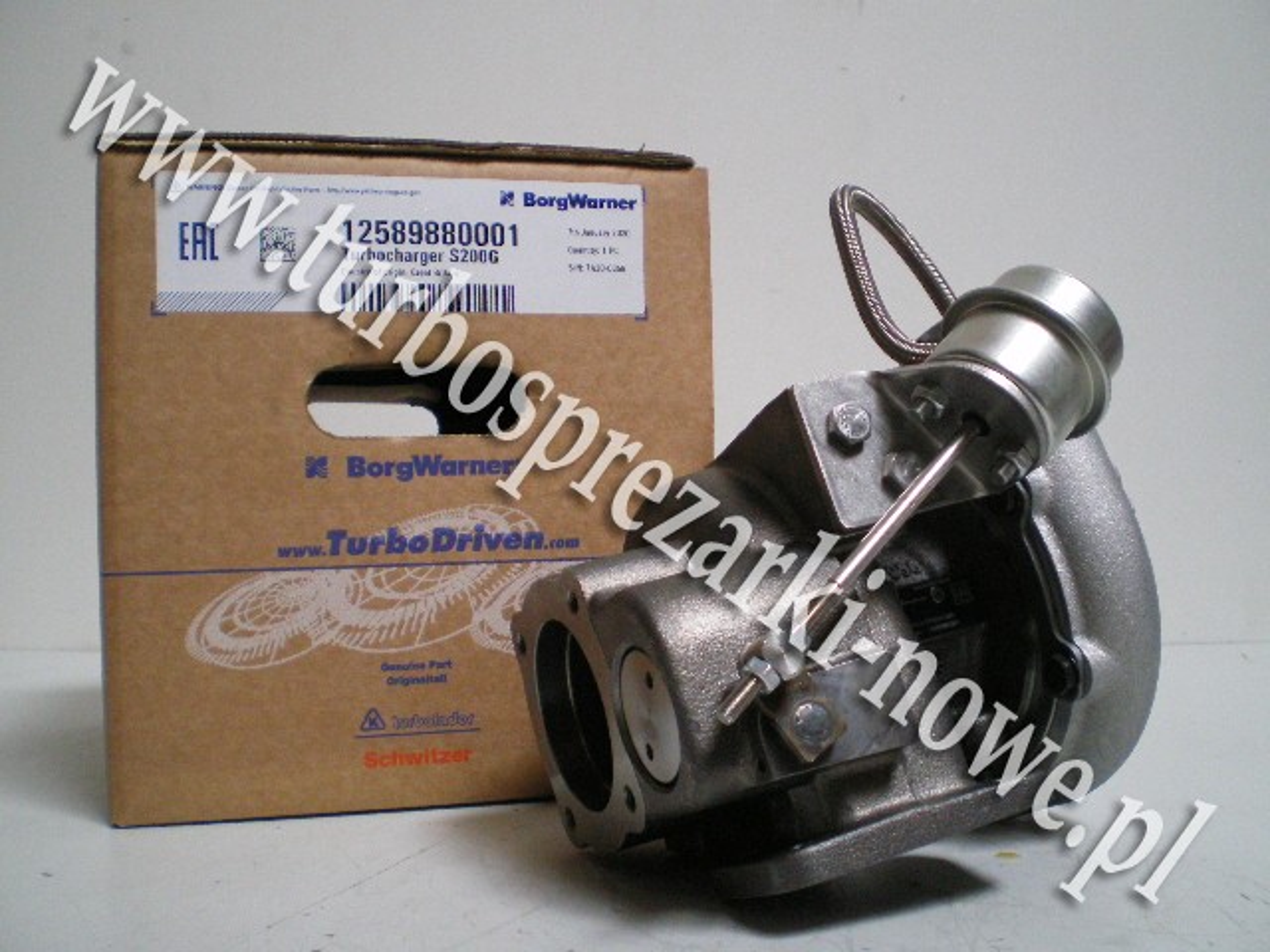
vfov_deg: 37.7
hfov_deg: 49.0
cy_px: 476
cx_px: 635
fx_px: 1394
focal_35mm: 38
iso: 400
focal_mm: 6.3
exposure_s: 1/8
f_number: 3.1
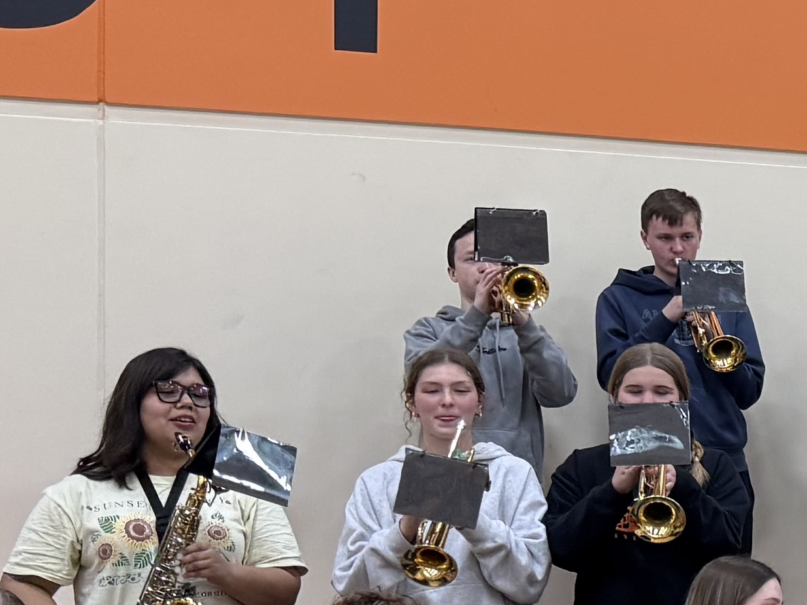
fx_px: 2587
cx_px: 1406
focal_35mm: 111
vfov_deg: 13.2
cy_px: 571
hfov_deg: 15.5
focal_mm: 6.76
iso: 160
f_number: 1.78
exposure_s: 1/121
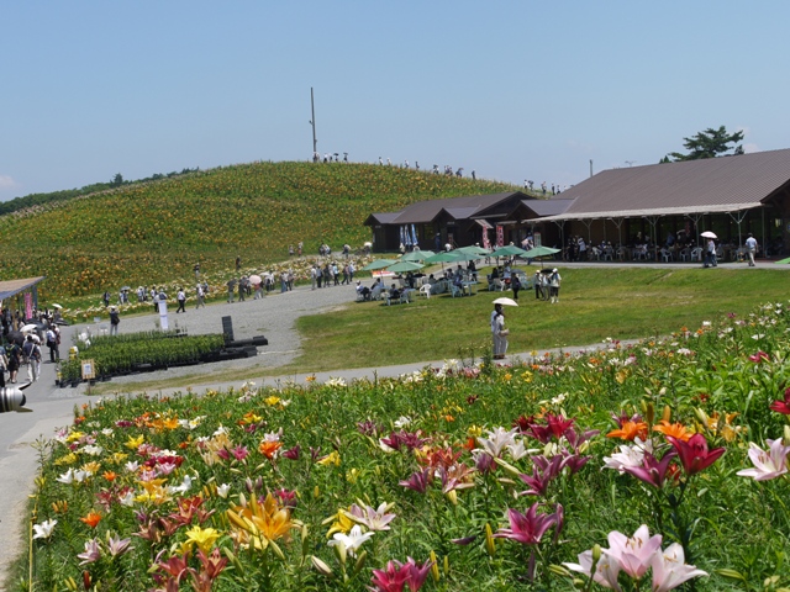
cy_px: 296
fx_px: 1187
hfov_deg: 36.8
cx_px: 395
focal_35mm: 52
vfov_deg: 28.0
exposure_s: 1/320
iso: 100
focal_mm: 26
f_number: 8
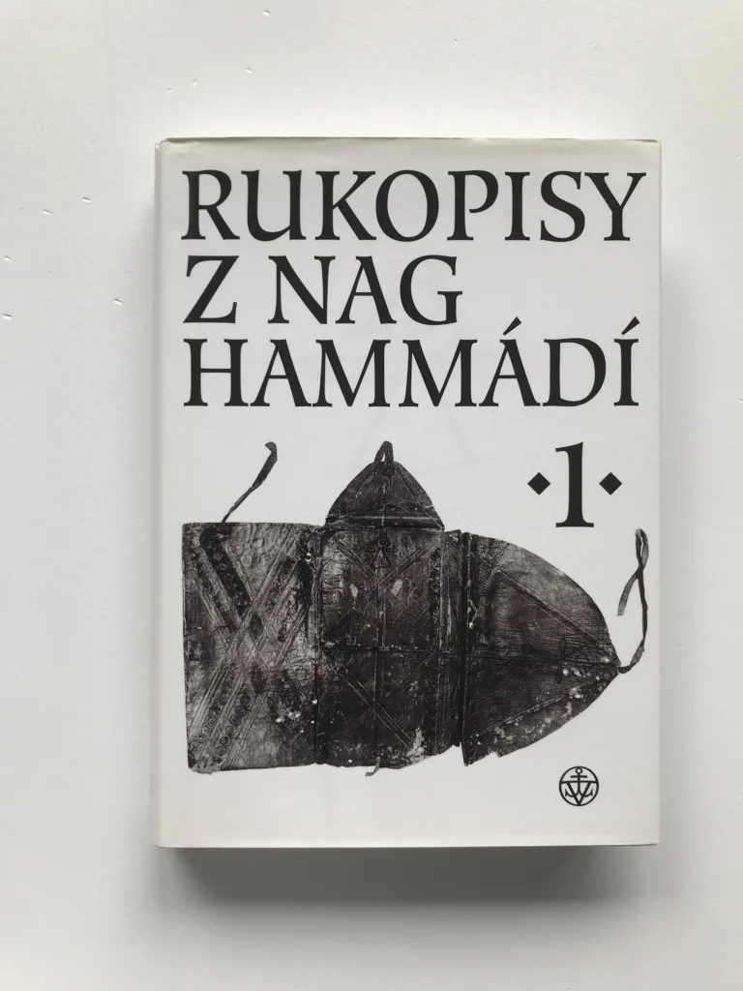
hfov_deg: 49.7
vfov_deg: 63.4
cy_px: 496
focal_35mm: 28
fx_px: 801
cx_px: 372
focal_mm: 3.99
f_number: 1.8
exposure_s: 1/201
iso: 20
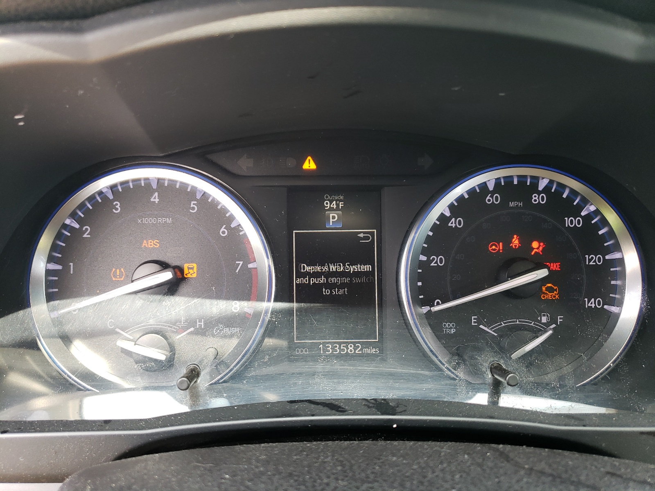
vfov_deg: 53.1
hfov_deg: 67.3
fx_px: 492
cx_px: 328
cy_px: 246
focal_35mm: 26
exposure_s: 1/100
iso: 70
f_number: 1.5
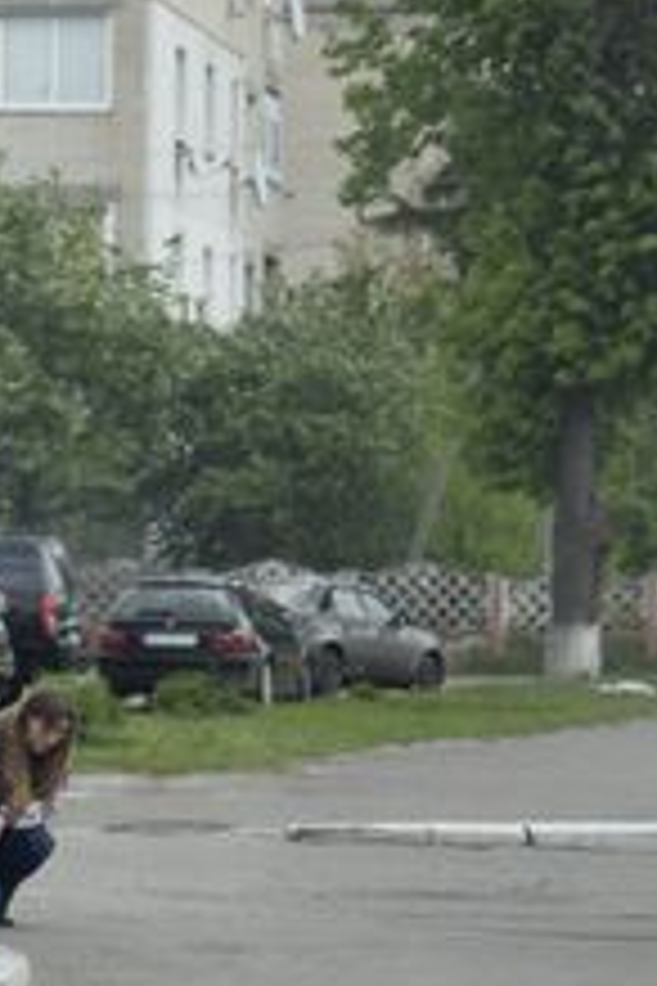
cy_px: 498
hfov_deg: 6.1
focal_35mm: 216
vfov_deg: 9.5
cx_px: -819
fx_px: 5913
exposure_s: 1/500
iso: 200
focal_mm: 42
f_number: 5
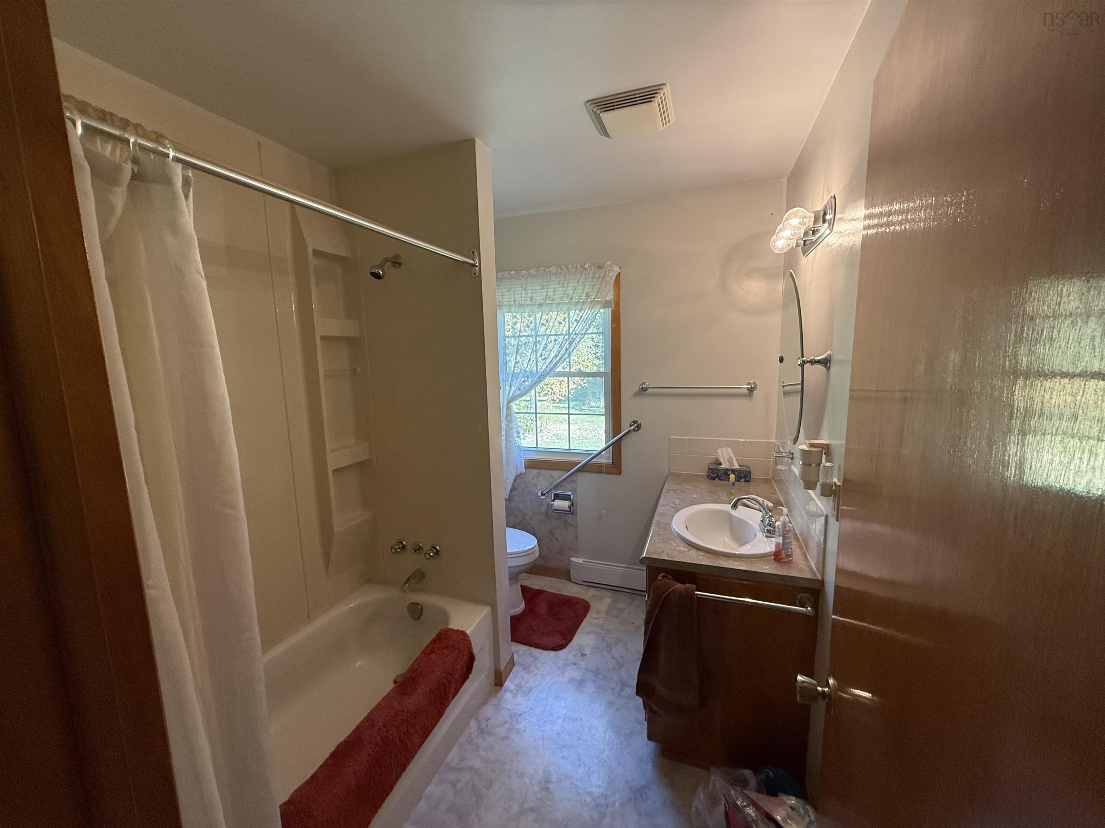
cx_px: 552
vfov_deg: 85.7
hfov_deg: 102.1
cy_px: 414
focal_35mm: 14
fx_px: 447
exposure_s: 1/120
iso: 320
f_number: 2.2
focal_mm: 2.22
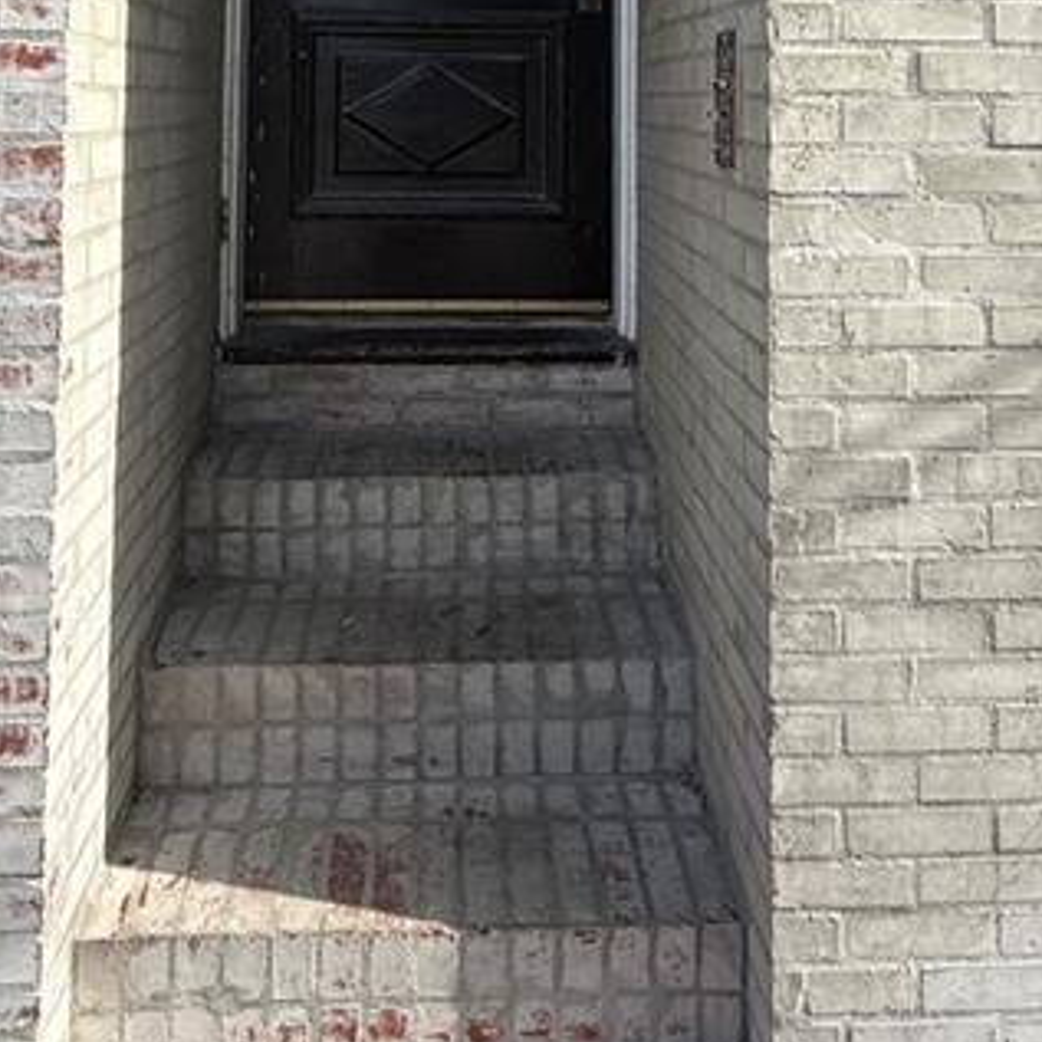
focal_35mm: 30
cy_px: 62
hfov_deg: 53.9
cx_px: 470
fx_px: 1022
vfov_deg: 47.3
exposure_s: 1/280
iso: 50
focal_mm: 2.22
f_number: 2.2
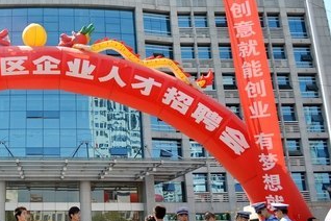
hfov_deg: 36.8
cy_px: 85
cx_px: 44
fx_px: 469
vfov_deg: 26.4
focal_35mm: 51
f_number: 4.5
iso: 200
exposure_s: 1/640
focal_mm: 18
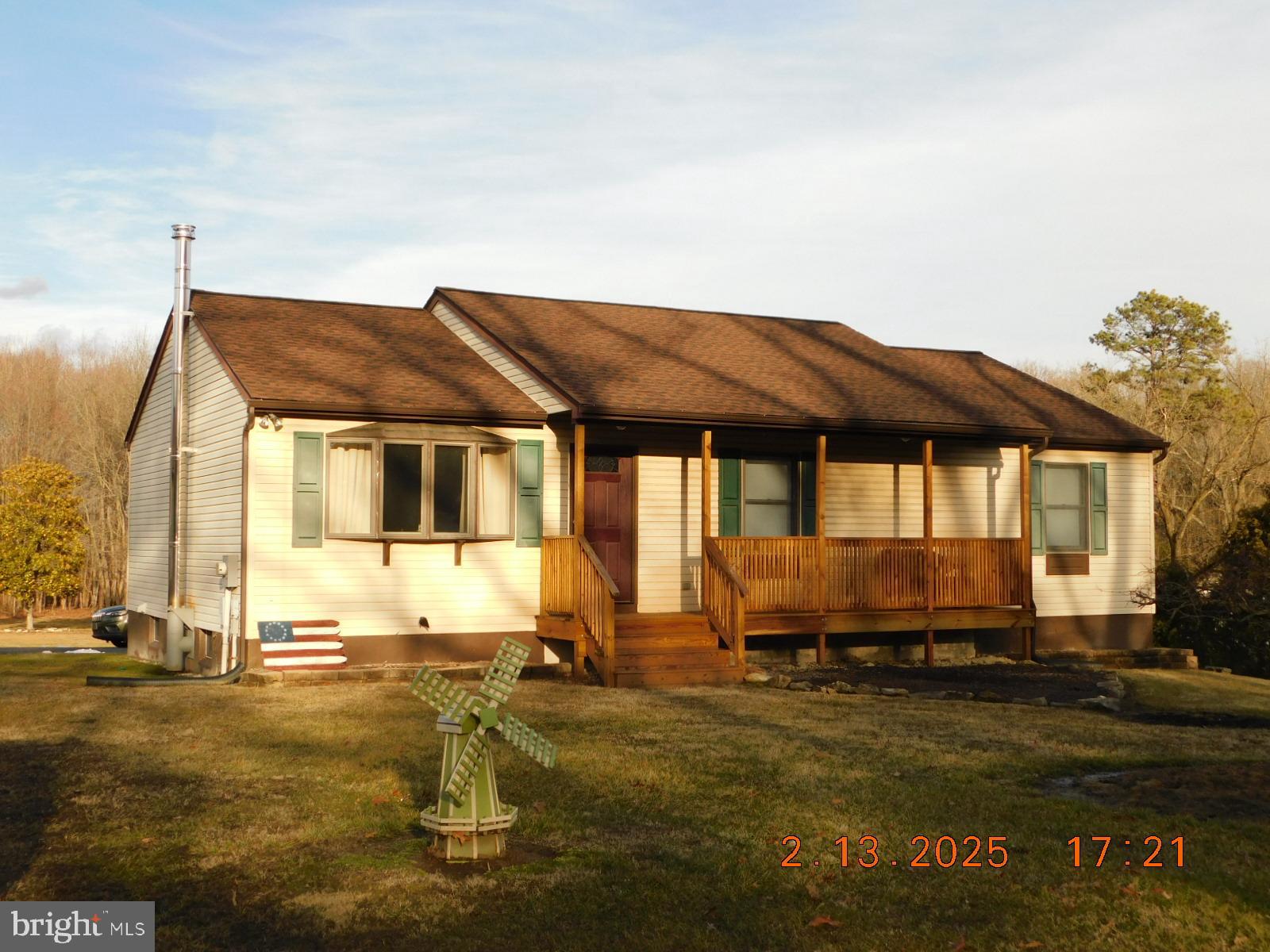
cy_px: 476
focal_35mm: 40
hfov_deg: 46.8
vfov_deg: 36.0
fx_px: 1468
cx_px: 635
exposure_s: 1/640
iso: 125
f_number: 3.6
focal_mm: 7.1
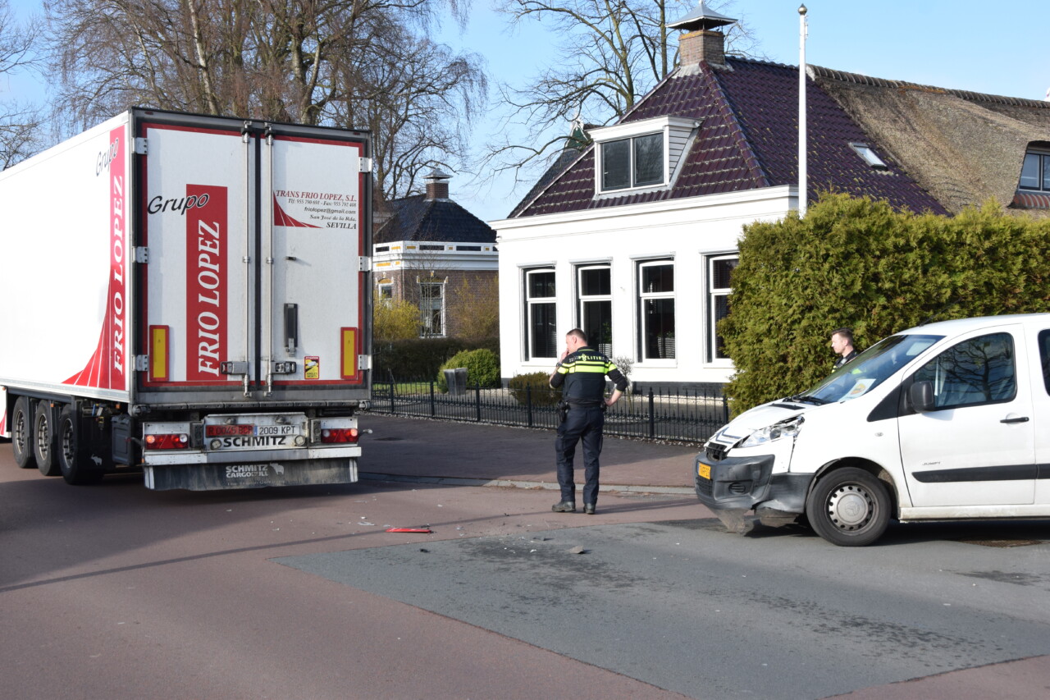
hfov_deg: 42.3
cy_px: 350
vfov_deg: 28.9
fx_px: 1356
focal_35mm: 46
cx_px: 525
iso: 640
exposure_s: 1/500
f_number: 11
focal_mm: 31
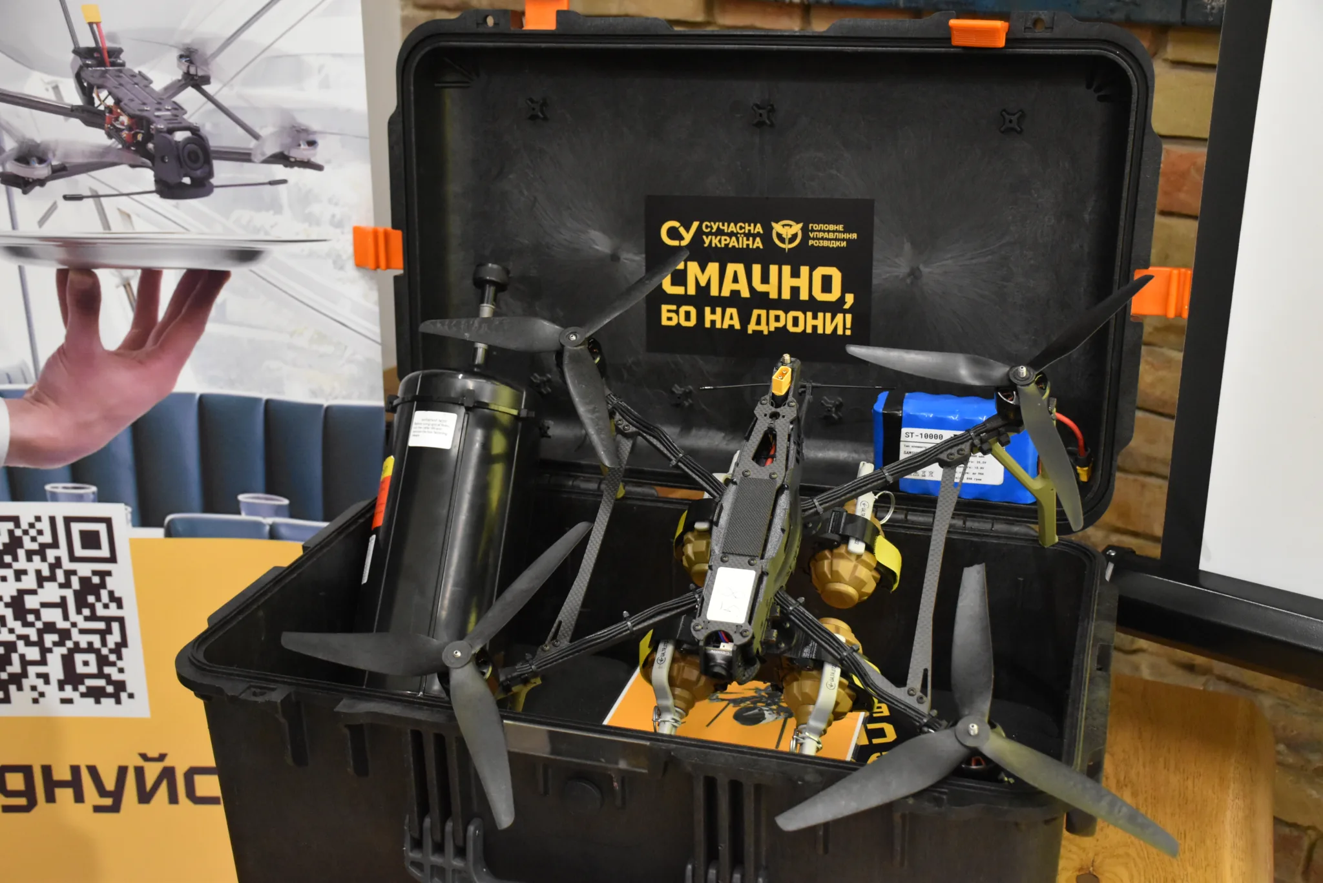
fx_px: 1489
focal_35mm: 40
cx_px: 662
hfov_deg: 47.9
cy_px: 442
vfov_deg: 33.0
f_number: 4
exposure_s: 1/60
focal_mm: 27
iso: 4000
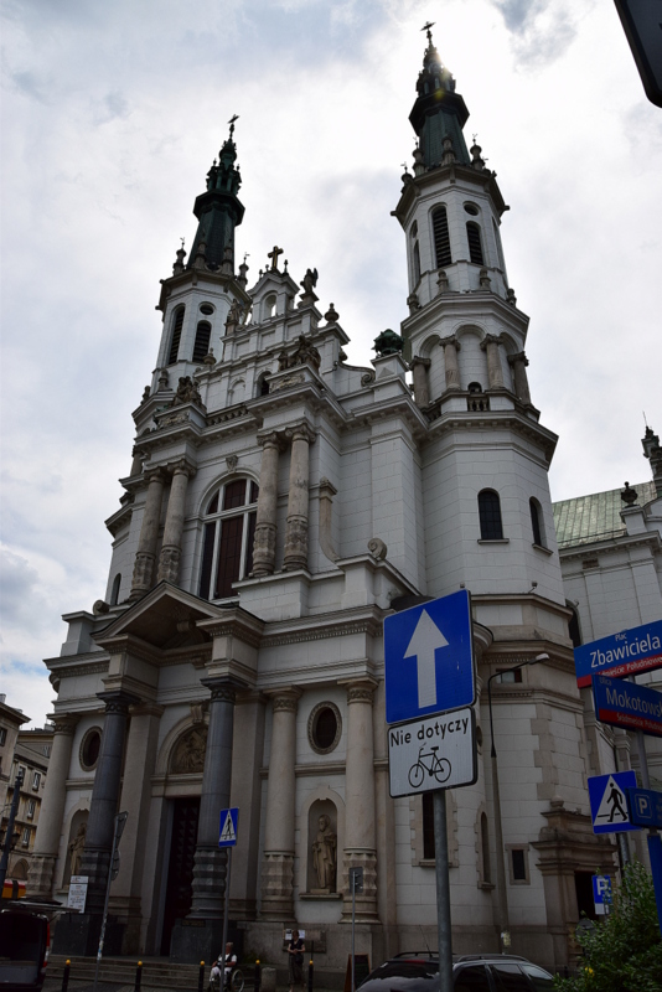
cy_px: 496
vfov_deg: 67.4
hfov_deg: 48.0
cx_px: 331
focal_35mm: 27
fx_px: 744
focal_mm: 18
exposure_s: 1/500
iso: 220
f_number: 11
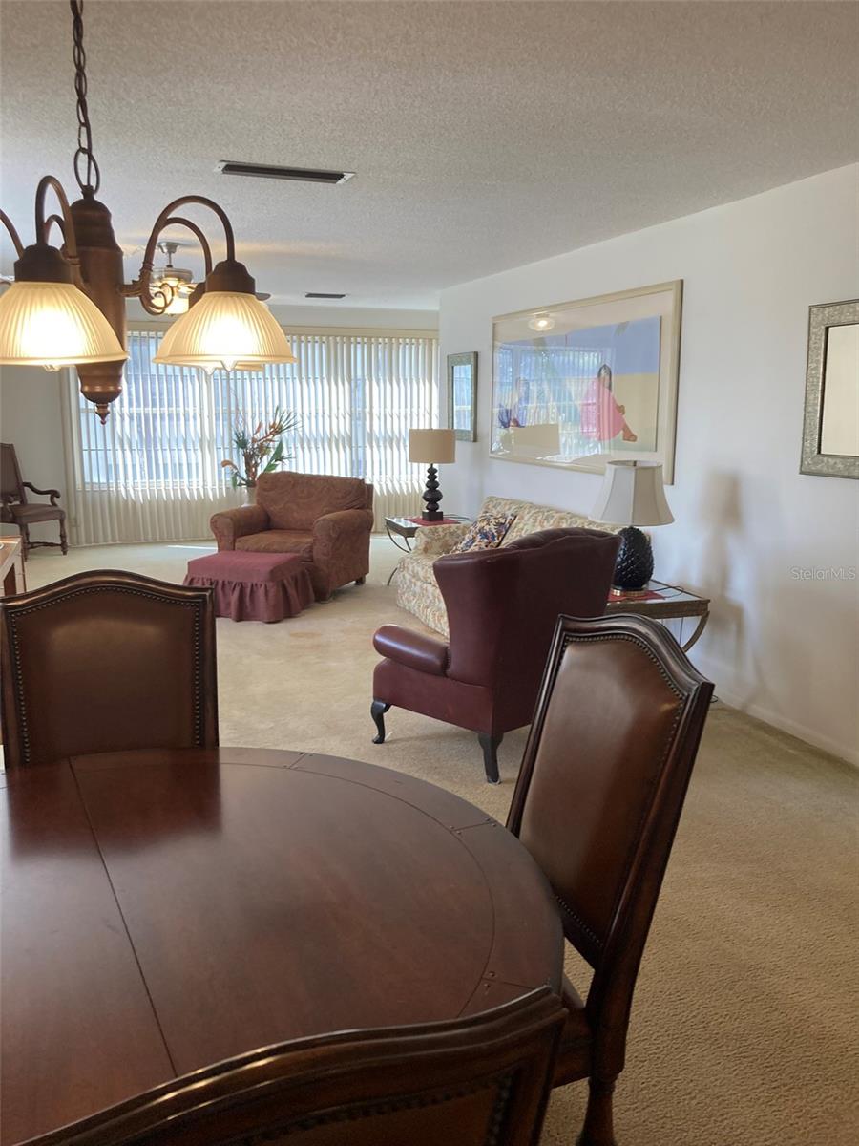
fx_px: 926
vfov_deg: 63.4
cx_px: 430
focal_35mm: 28
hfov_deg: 49.7
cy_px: 573
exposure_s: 1/60
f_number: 1.8
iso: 80
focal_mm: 3.99
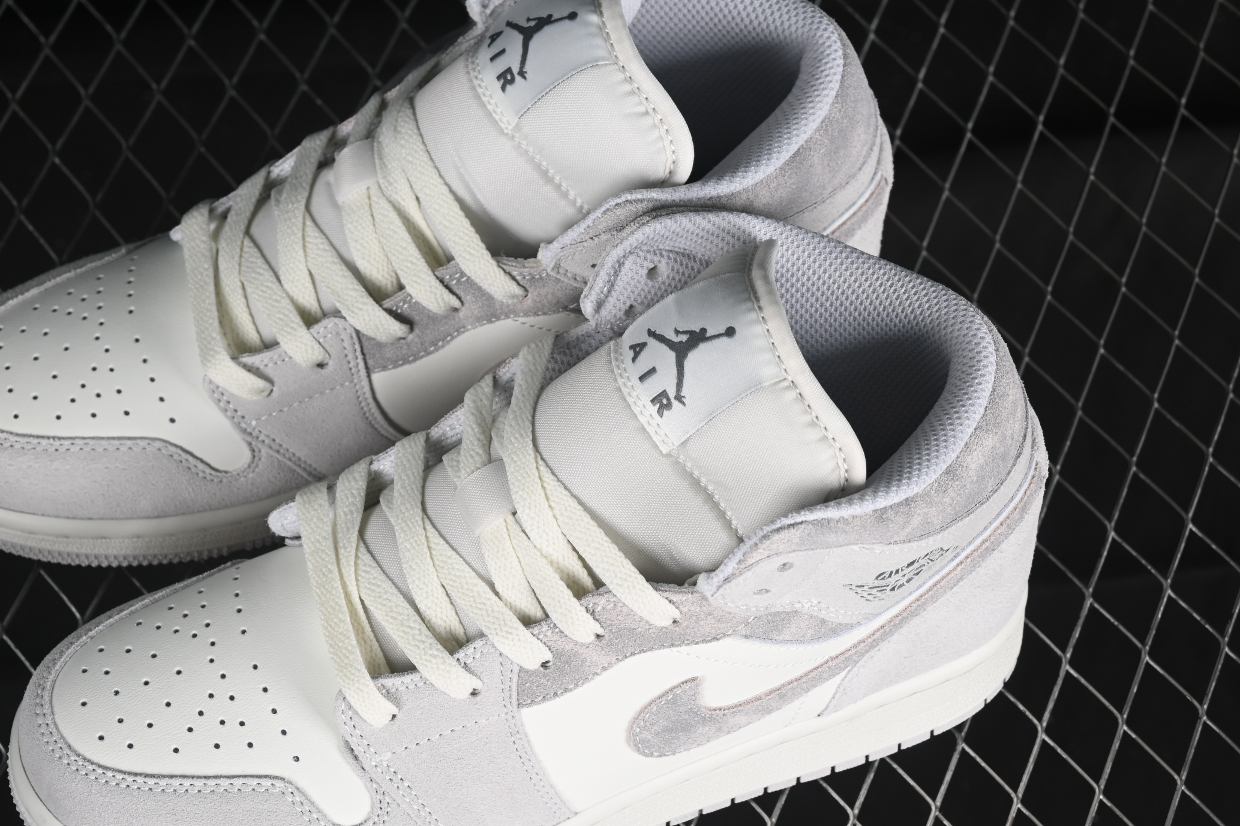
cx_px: 489
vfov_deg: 13.6
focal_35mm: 101
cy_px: 417
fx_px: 3479
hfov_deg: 20.2
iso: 160
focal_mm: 50
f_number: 7.1
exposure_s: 1/80
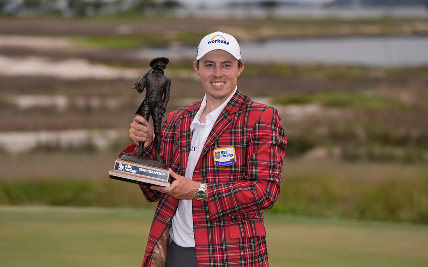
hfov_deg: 10.2
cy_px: 128
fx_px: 2391
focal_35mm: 205
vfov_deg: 6.4
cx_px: 214
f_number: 5
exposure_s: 1/500
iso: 400
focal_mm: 200
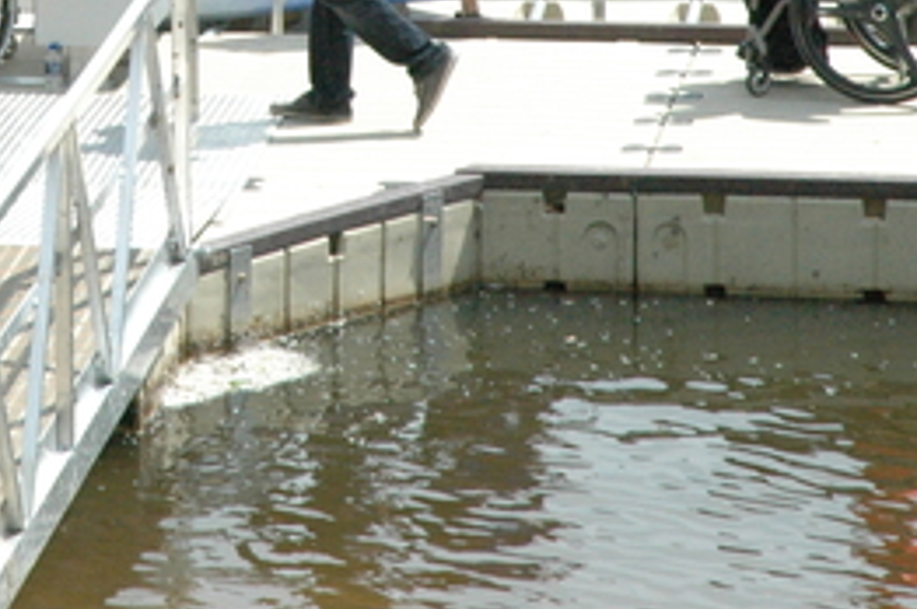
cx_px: -18
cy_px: -247
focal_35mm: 301
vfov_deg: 4.5
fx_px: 7658
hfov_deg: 6.8
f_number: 16
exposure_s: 1/1000
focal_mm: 70
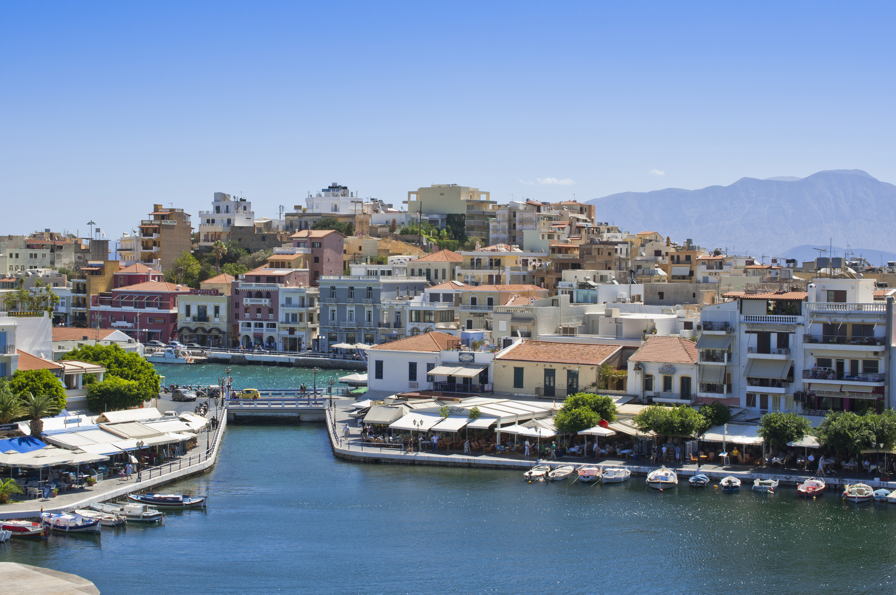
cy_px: 298
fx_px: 1492
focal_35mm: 60
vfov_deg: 22.6
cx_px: 448
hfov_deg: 33.4
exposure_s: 1/160
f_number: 11
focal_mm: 40
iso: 100
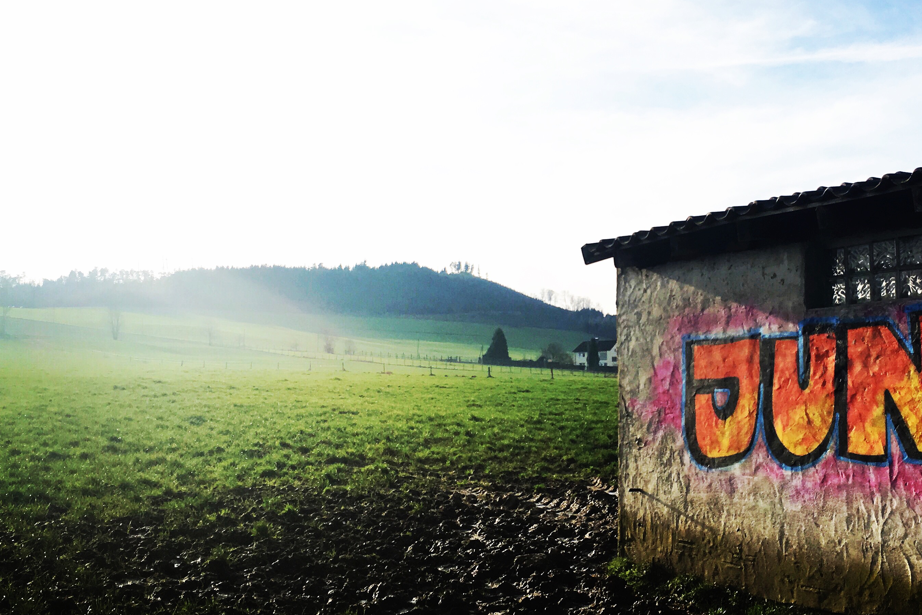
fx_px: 1153
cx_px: 607
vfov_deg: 29.9
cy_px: 306
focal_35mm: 45
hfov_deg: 43.1
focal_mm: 4.15
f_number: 2.2
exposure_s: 1/962
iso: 25
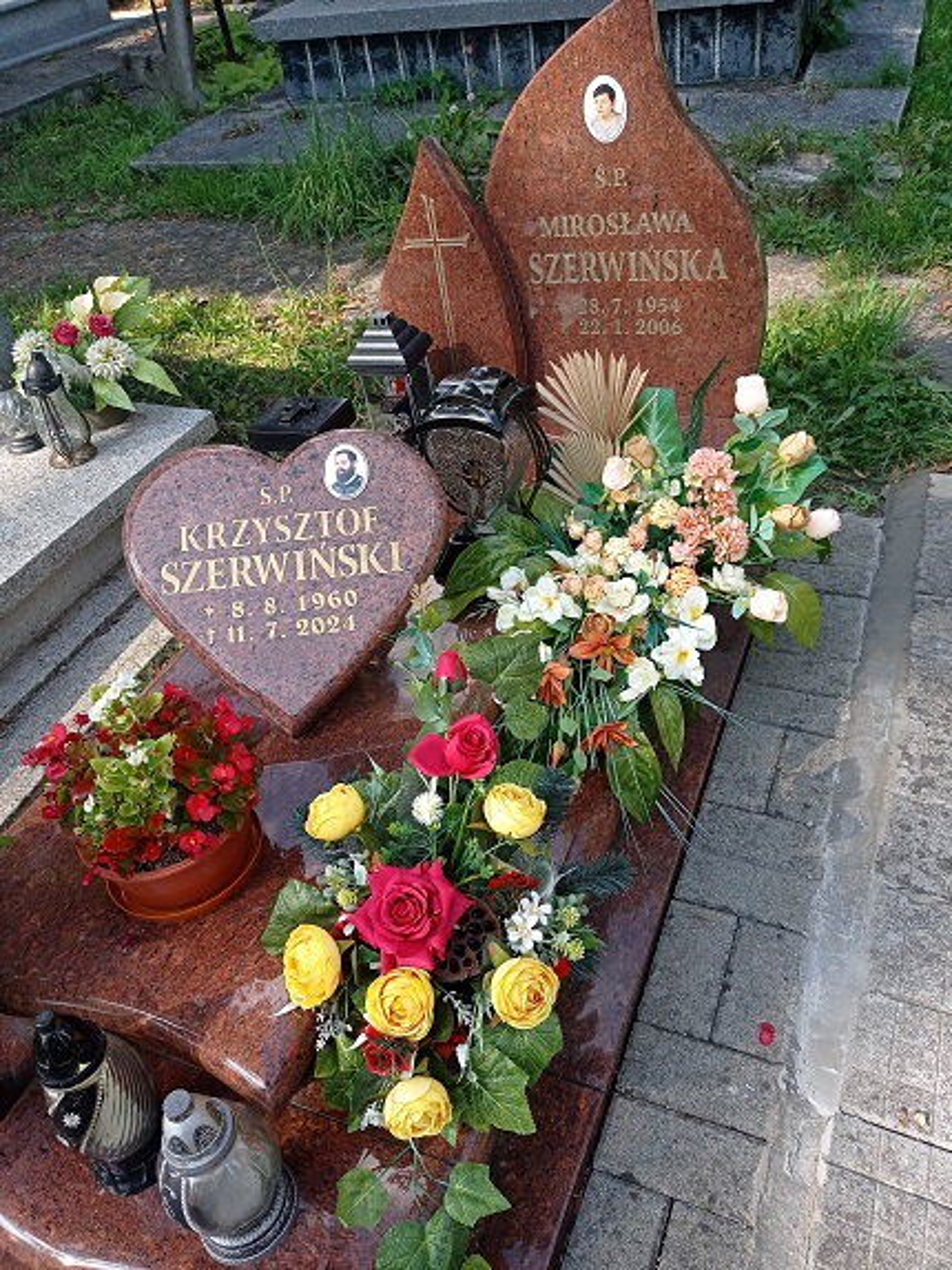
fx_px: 1027
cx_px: 476
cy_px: 635
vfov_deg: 63.5
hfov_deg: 49.7
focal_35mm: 28
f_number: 1.79
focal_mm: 4.74
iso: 100
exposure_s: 1/494
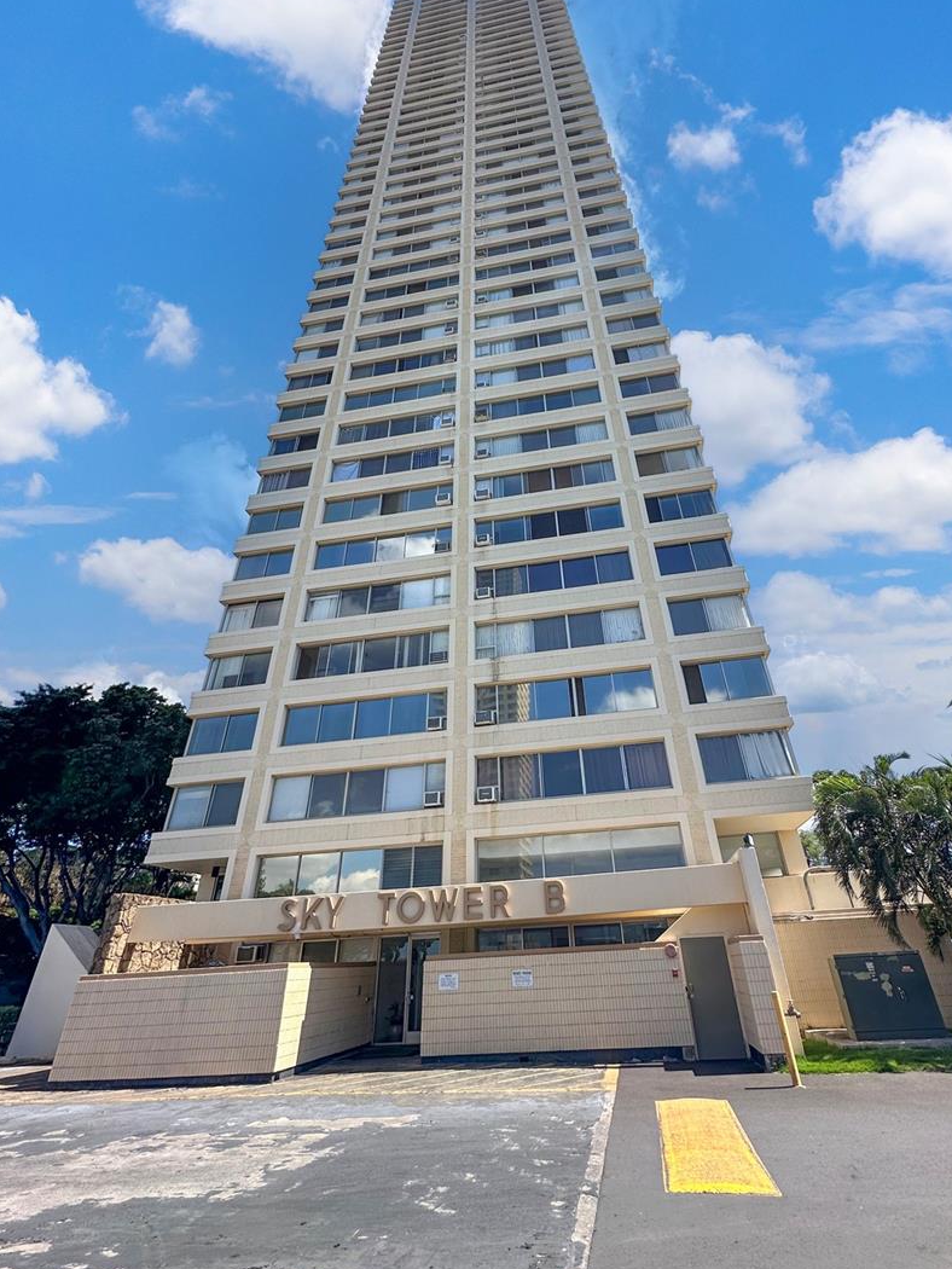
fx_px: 586
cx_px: 521
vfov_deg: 94.2
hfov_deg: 77.9
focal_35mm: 16
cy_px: 579
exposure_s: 1/1276
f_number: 2.2
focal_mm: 2.22
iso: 50
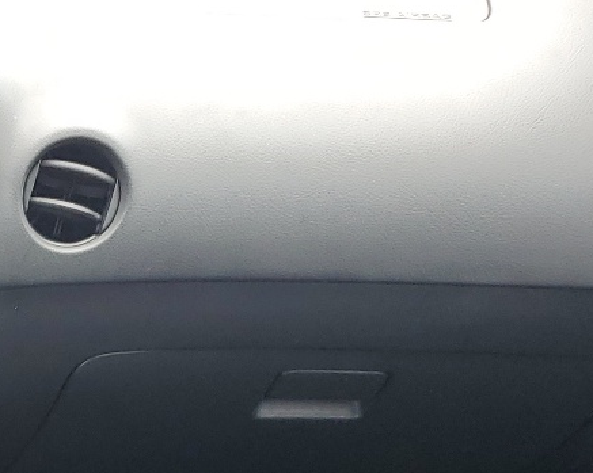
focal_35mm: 93
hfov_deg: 18.0
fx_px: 1631
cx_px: -334
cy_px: 721
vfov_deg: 15.2
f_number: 1.5
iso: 50
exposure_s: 1/139
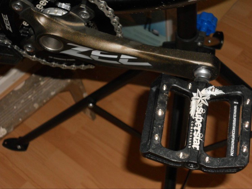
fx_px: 561
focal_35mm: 77
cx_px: 126
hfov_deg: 25.3
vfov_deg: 19.1
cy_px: 94
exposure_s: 1/60
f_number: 5.9
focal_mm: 13.9
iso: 200
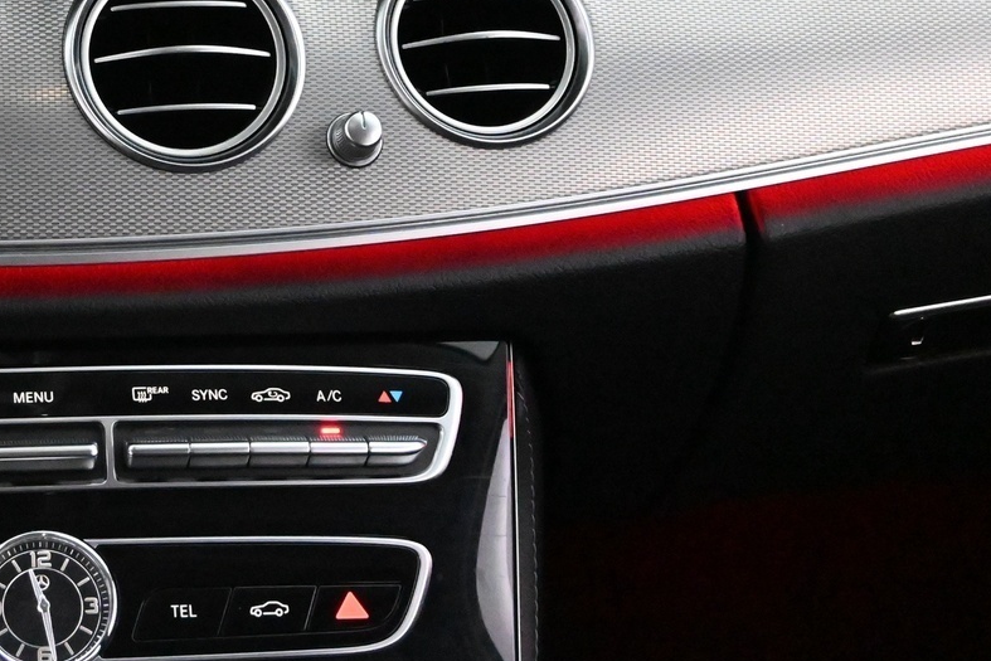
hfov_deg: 18.6
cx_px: 84
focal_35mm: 108
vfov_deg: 12.6
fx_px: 2974
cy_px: 68
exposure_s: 1/60
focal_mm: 35
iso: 12800
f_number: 5.3
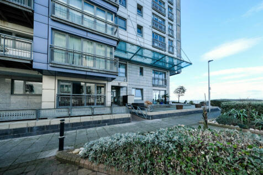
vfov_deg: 90.0
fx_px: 88
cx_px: 132
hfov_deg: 112.6
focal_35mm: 12
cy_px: 88
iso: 200
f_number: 5.6
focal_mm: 8
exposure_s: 1/210
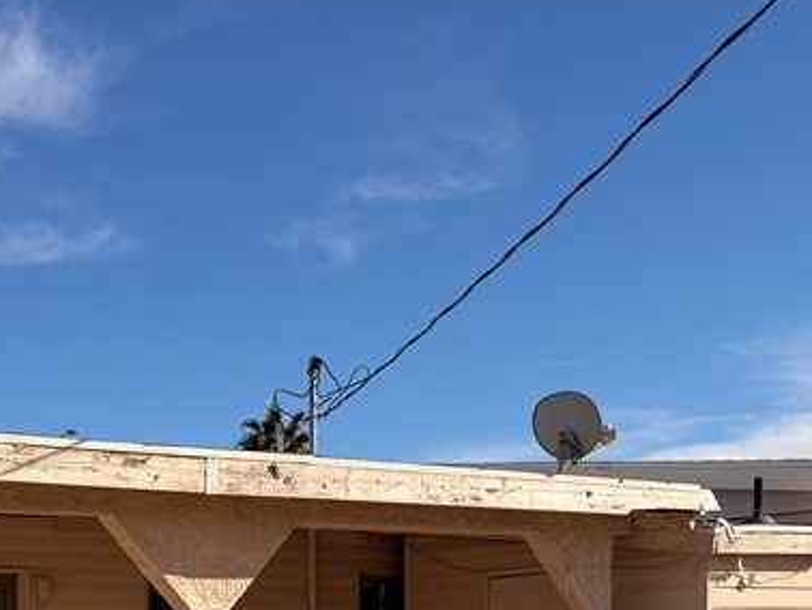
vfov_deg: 20.6
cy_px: 801
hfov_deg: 28.5
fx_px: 1526
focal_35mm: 65
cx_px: 58
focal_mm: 6.76
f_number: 1.78
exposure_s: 1/6711
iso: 80
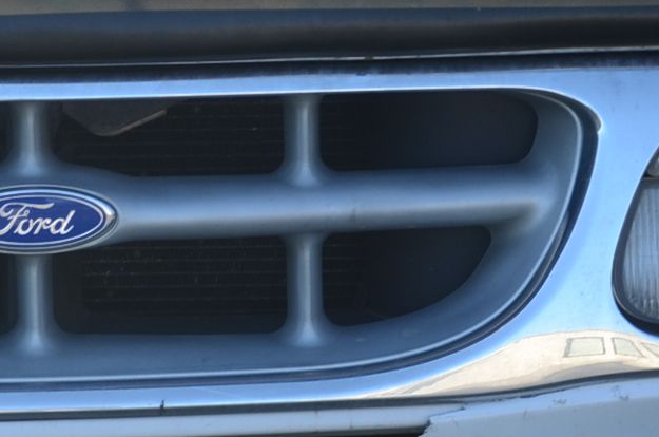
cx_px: 51
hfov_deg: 7.2
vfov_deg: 4.8
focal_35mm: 284
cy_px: 399
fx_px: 5188
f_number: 4.8
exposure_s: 1/80
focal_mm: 48
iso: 160
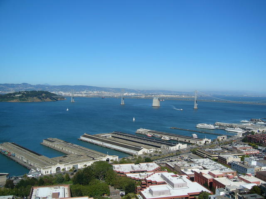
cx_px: 133
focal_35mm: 35
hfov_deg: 52.6
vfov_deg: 40.7
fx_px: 269
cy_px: 100
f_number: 8
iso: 50
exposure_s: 1/200
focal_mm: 5.8
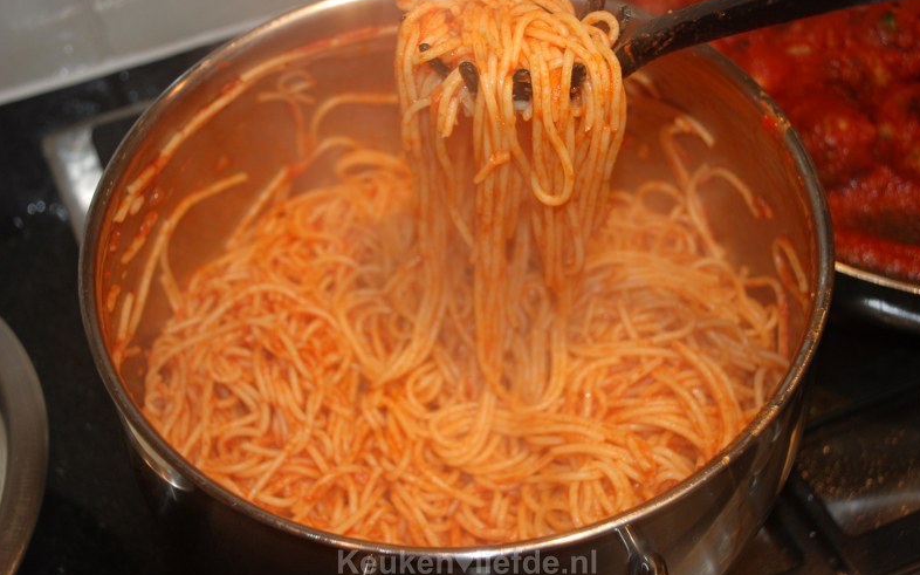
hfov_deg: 37.2
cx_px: 467
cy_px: 267
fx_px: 1367
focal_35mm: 55
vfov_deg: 23.7
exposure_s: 1/60
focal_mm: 35
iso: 200
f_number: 4.5
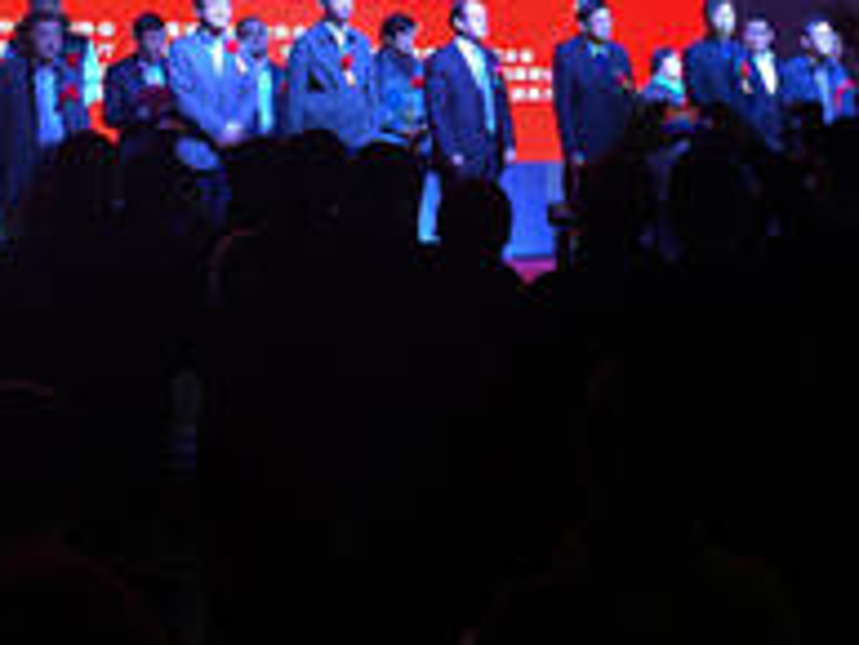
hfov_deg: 27.0
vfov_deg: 19.4
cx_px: 481
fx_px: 1788
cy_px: -102
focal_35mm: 72
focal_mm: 4.15
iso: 32
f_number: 2.2
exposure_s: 1/50
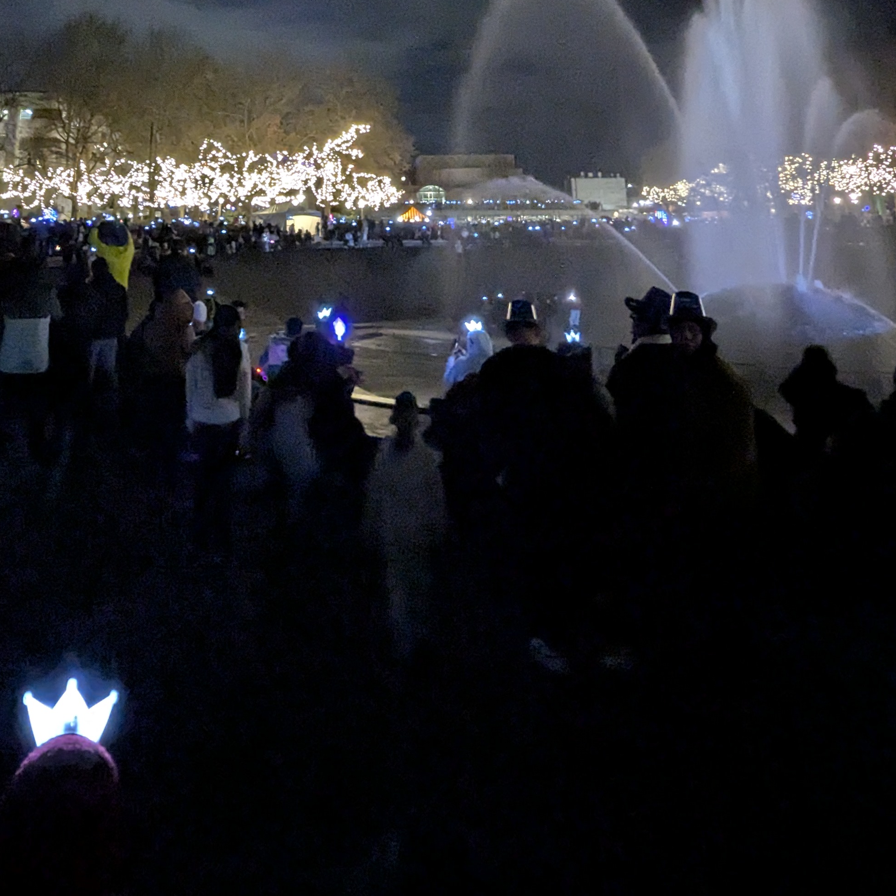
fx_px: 703
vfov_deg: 55.1
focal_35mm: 24
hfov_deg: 62.7
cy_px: 65
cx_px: 268
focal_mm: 1.95
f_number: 2.2
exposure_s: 1/15
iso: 663
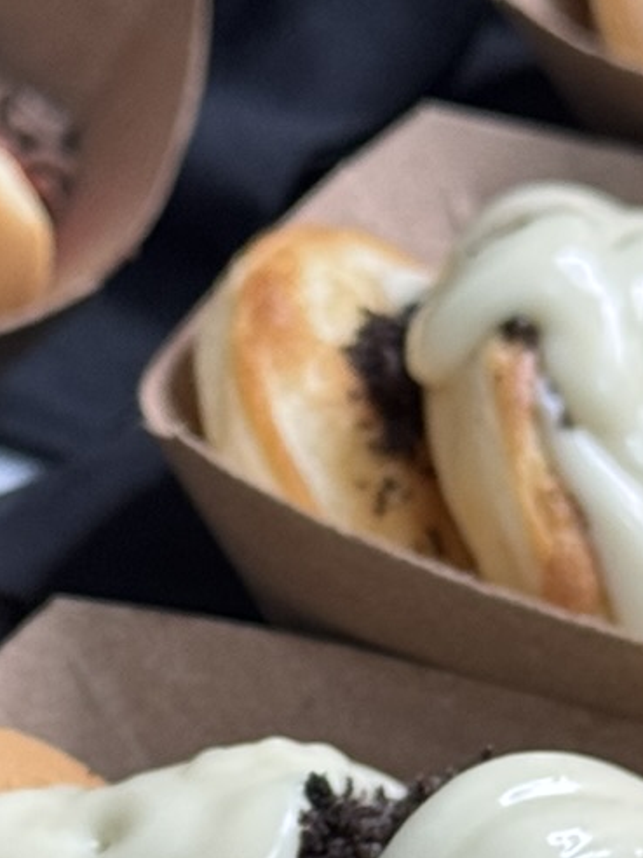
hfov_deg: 7.4
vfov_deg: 9.7
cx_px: 188
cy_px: 1060
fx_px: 4953
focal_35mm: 200
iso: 160
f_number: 1.78
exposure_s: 1/50
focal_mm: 6.76
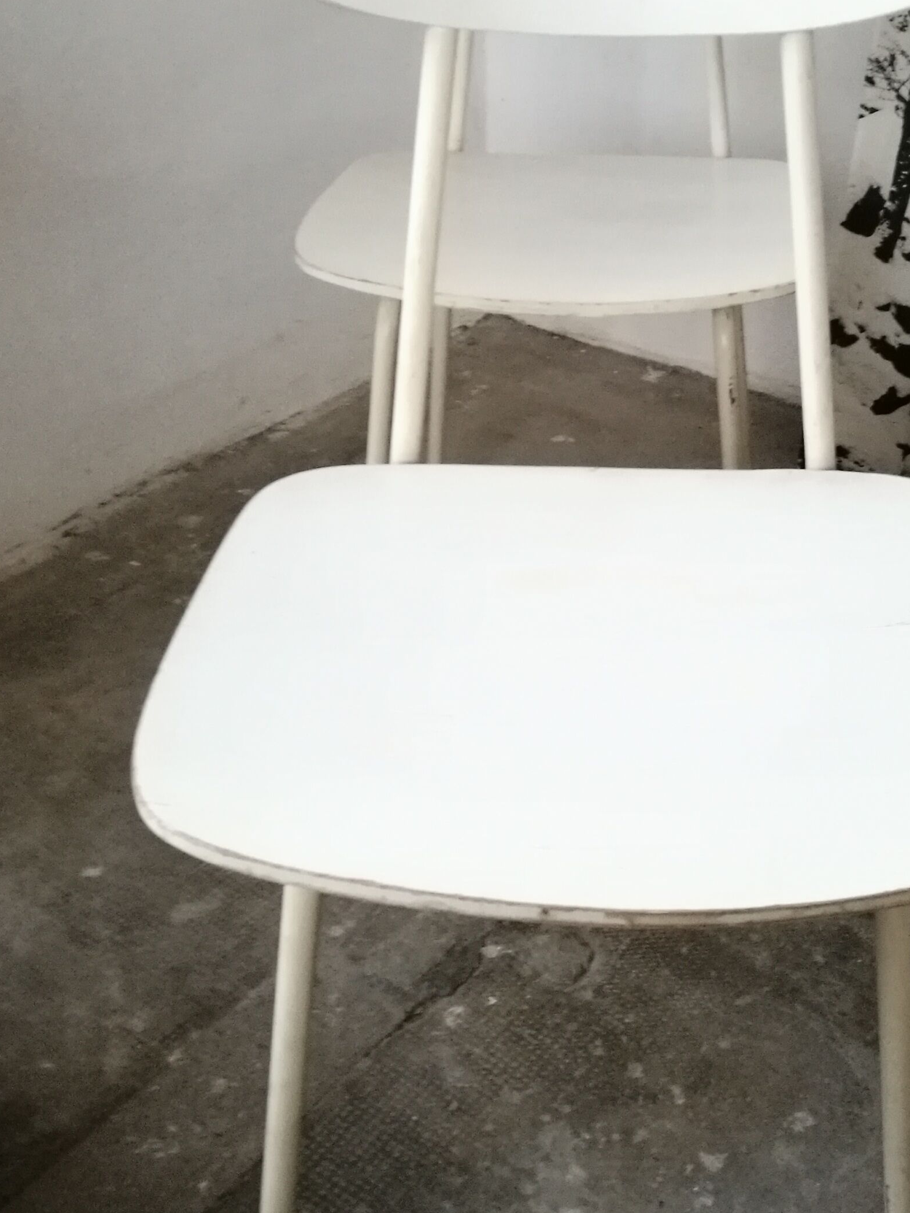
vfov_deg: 44.8
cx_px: 593
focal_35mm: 42
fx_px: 1472
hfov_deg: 34.1
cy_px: 635
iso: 500
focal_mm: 4.5
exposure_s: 1/20
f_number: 2.2
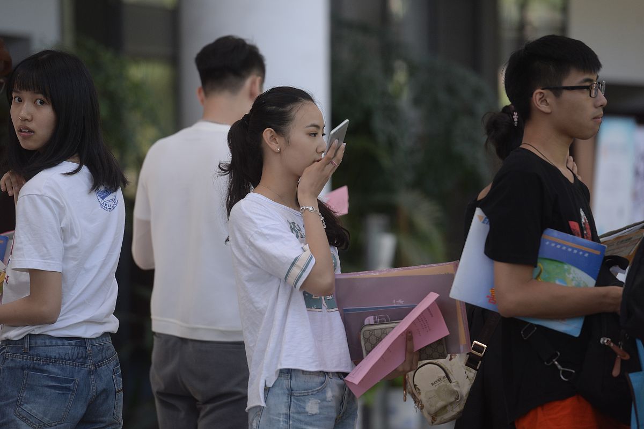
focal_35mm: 200
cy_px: 214
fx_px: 3576
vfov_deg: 6.9
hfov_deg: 10.3
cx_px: 322
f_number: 4
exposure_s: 1/400
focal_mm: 200
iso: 1000
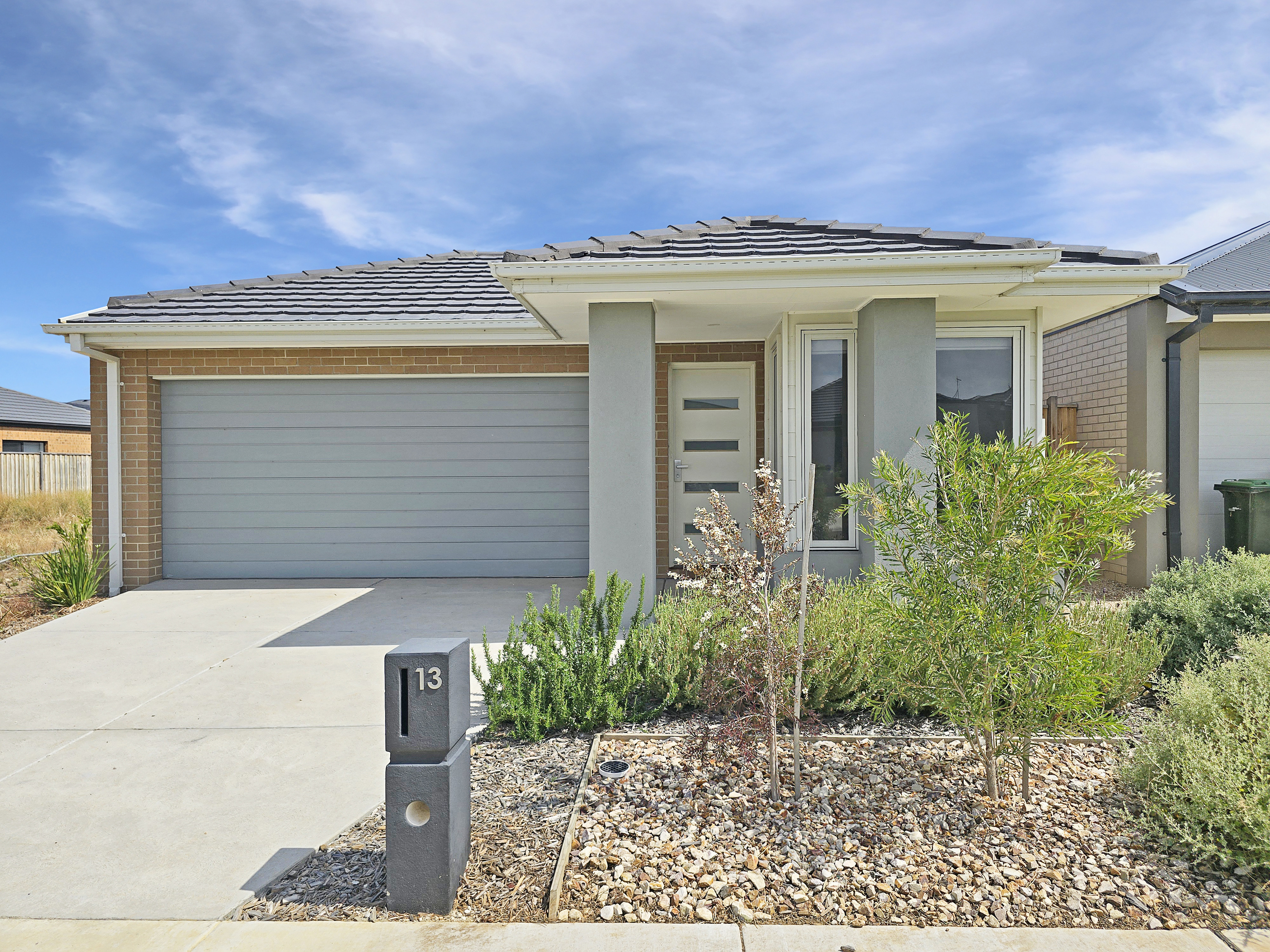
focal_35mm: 23
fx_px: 844
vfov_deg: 58.9
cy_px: 476
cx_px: 635
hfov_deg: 73.9
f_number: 1.7
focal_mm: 6.3
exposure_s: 1/1076
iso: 12
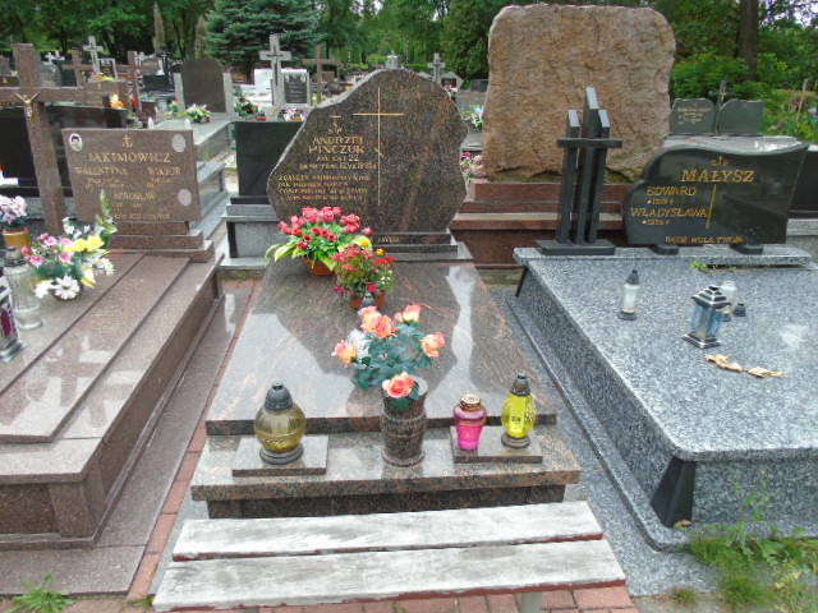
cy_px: 306
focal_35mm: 25
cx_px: 409
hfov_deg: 69.4
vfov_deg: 54.9
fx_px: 591
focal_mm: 4.4
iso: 80
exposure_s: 1/100
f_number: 3.4
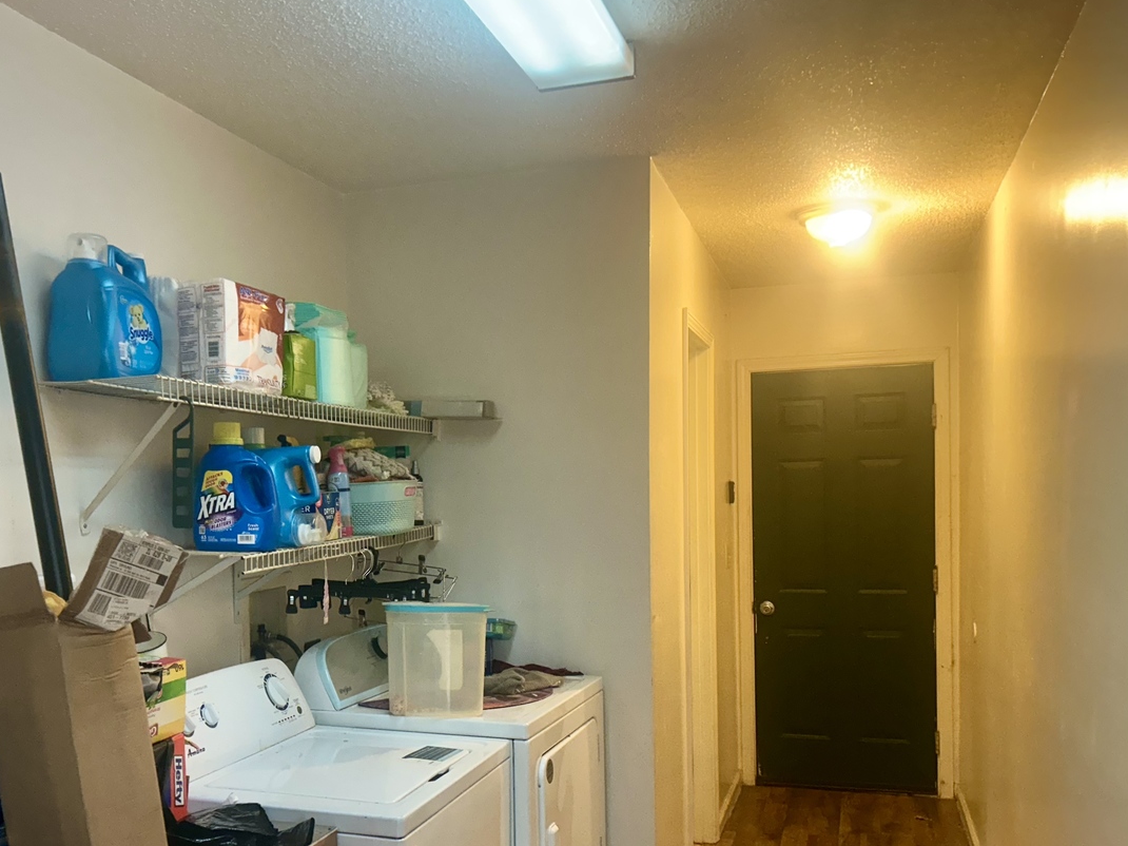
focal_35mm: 35
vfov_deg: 40.4
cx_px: 430
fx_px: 1140
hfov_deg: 52.1
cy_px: 531
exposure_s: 1/60
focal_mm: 5.7
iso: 250
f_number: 1.5
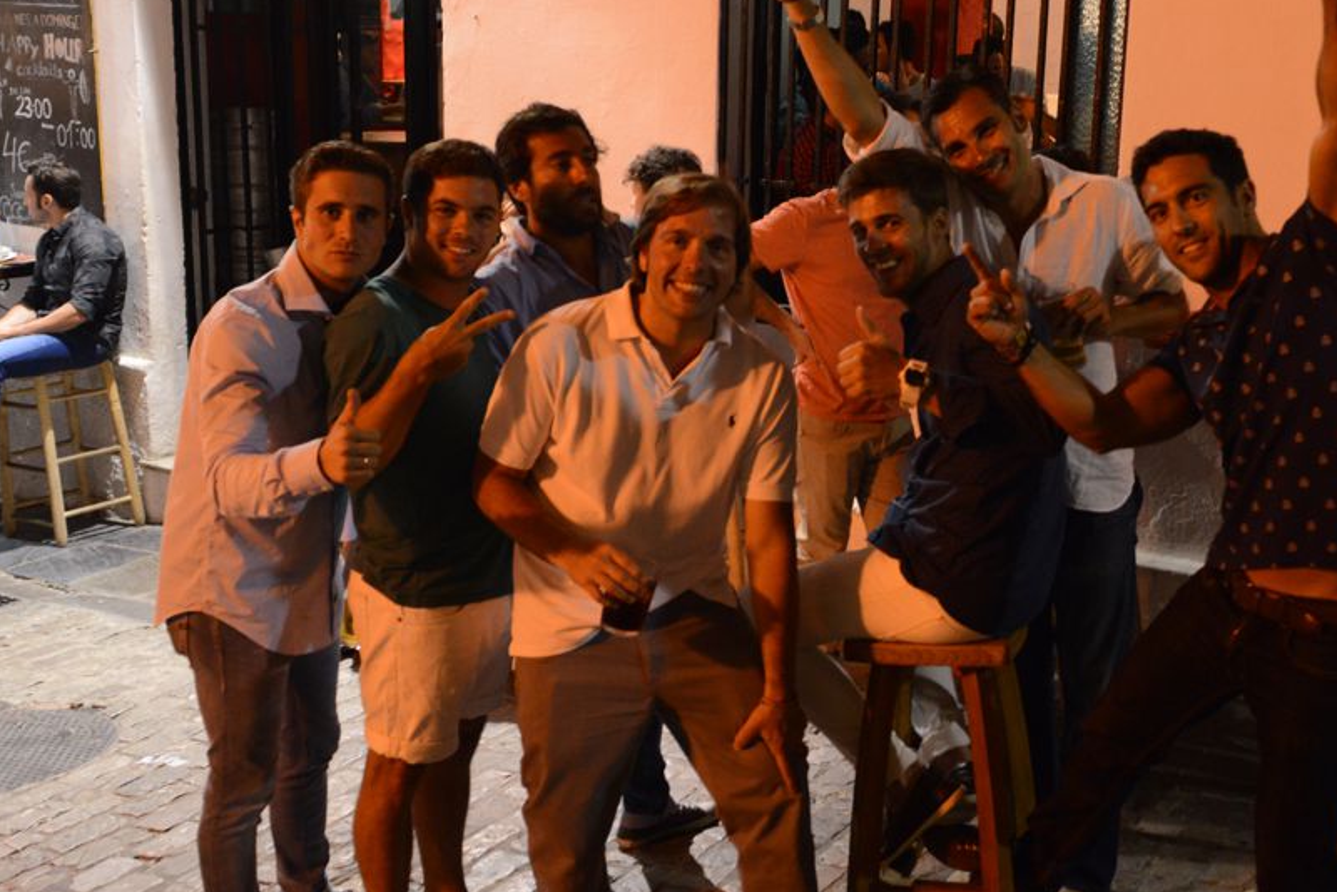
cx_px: 882
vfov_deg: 28.1
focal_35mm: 48
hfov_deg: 40.6
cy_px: 443
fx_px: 1783
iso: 3200
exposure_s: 1/30
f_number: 4
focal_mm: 32
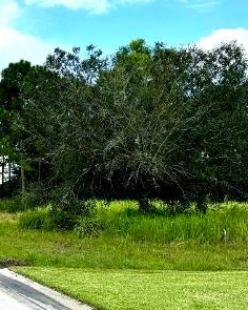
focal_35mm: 61
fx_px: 560
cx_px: -32
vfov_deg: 31.0
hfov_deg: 23.3
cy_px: 162
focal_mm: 6.76
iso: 80
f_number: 1.78
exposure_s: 1/4950
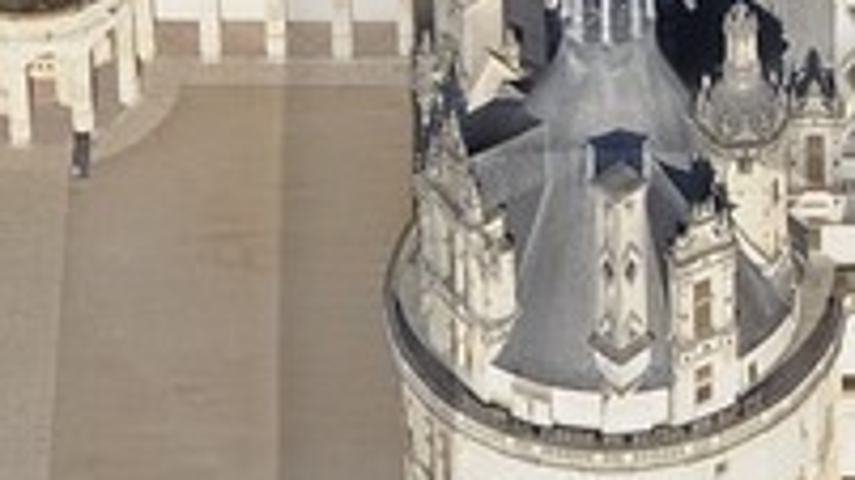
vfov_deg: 2.1
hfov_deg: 3.7
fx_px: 13238
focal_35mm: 584
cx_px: 1285
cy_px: 164
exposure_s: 1/640
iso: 200
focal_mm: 70
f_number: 9
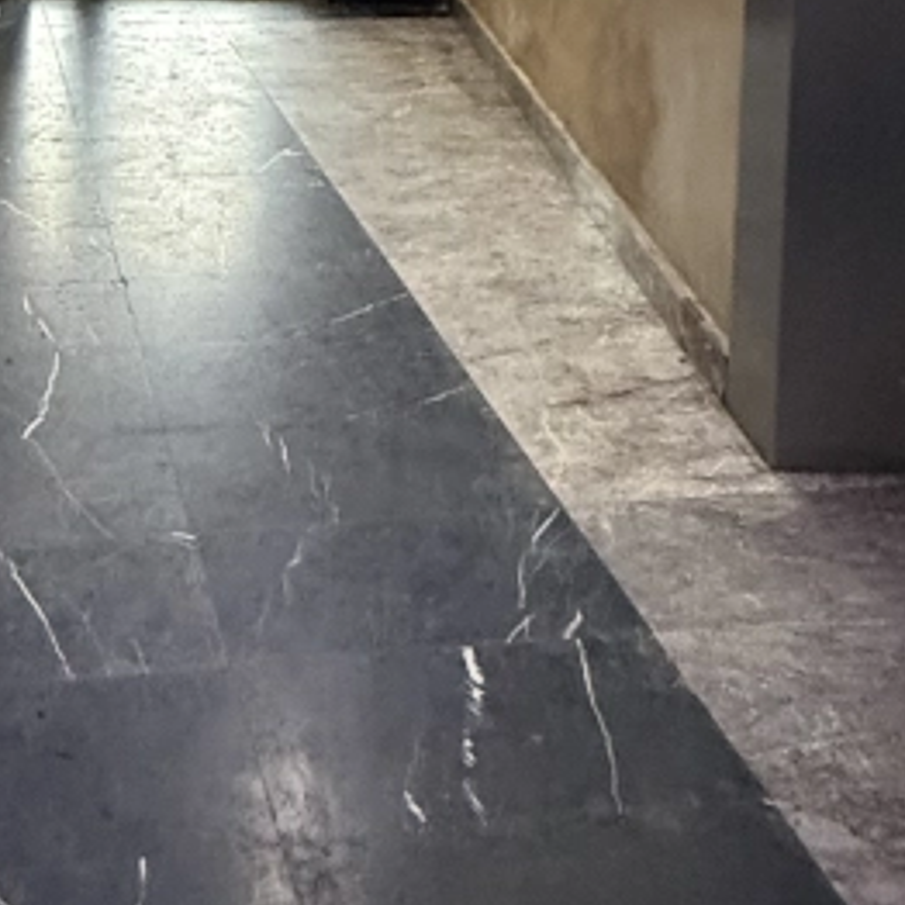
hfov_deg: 32.2
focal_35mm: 51
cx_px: 135
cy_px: -231
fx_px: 1509
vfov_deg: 28.3
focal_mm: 2.22
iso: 800
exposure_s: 1/50
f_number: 2.2
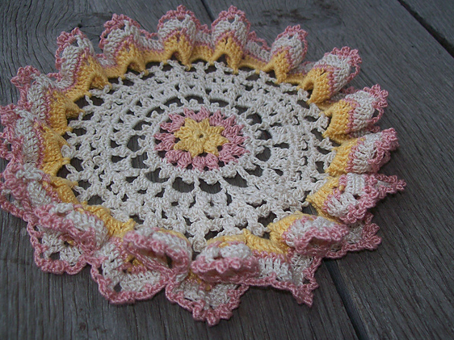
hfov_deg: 45.8
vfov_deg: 35.1
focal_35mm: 41
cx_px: 224
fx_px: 537
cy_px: 176
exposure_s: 1/64
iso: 80
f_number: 2.7
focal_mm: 6
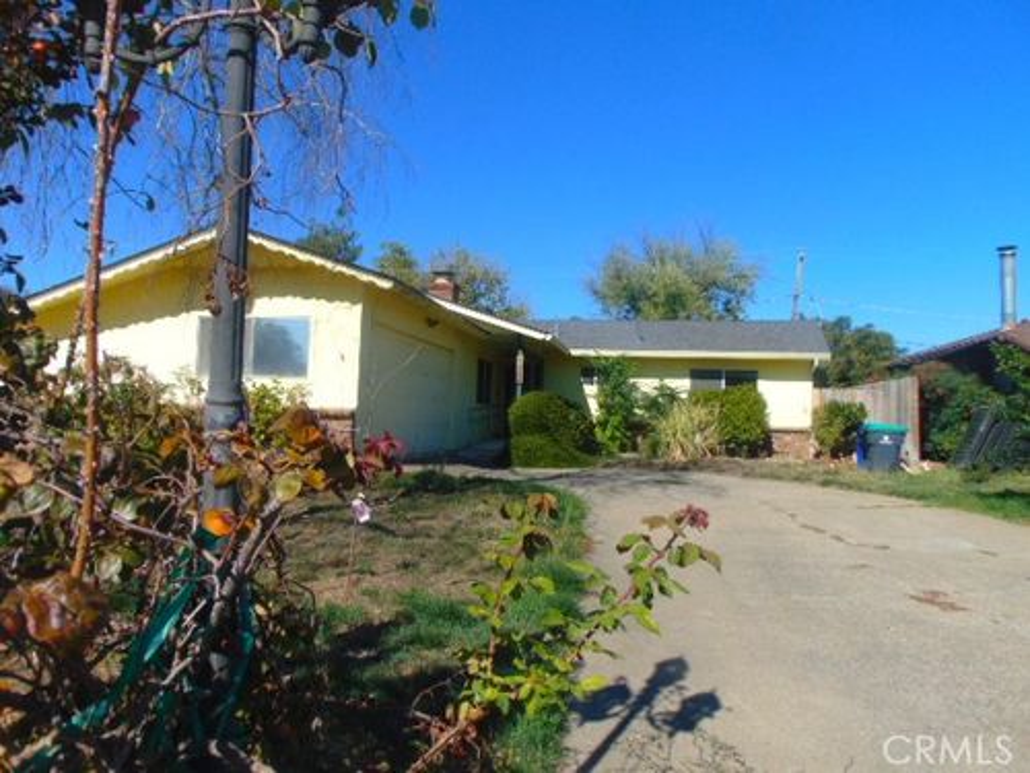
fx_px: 744
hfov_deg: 69.4
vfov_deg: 54.9
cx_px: 515
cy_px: 386
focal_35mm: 25
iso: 80
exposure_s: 1/250
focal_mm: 4.5
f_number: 7.7
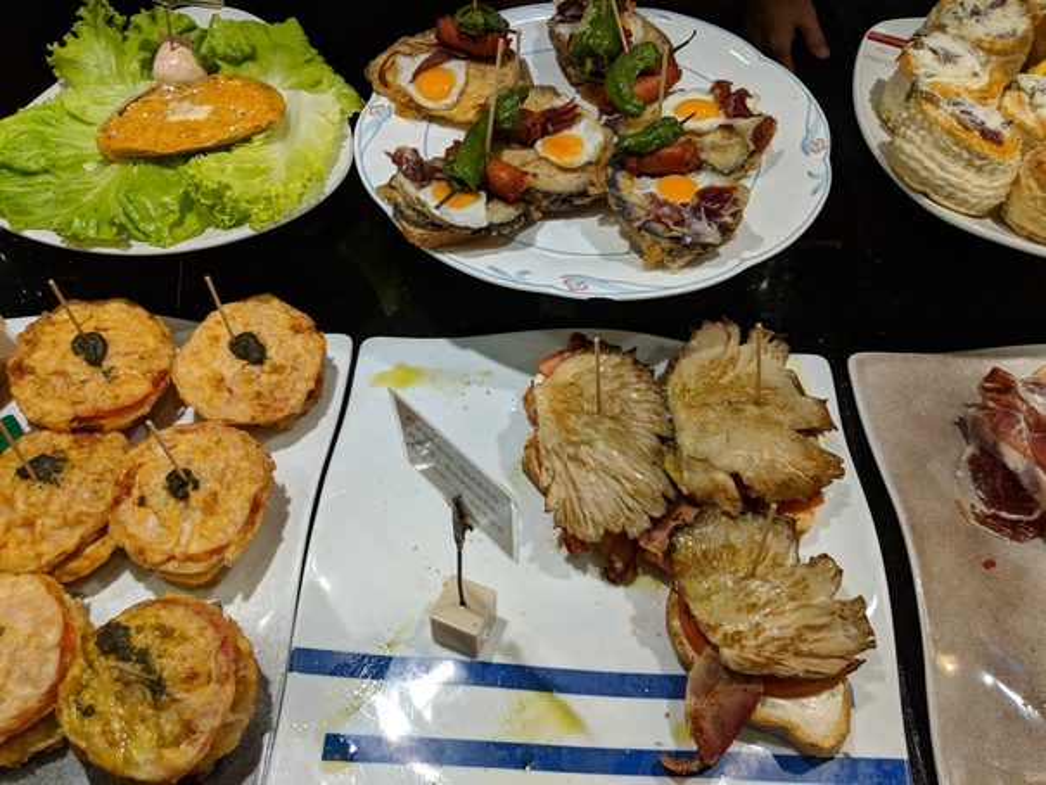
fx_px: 816
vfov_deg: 51.4
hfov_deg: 65.3
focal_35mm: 27
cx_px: 523
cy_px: 392
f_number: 1.8
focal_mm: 4.44
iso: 68
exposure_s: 1/125
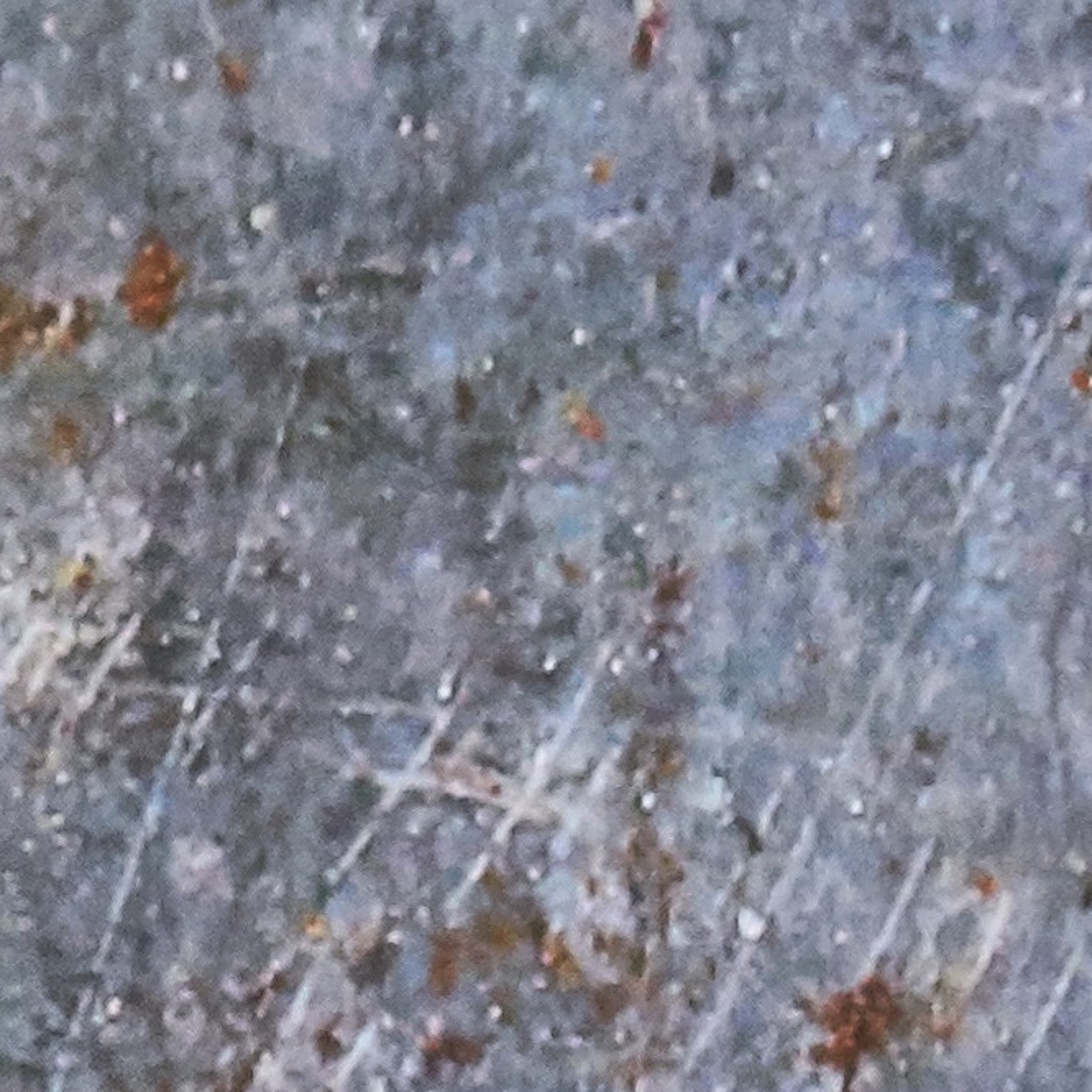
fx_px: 19951
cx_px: -3990
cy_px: 2621
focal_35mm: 559
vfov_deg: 3.1
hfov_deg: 3.0
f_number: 9
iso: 4000
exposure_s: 1/320
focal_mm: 55
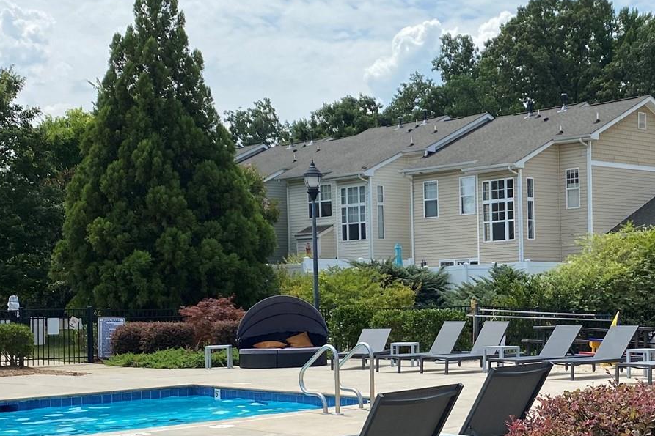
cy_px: 286
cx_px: 556
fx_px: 1128
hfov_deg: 31.3
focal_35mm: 62
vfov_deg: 21.8
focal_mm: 4.25
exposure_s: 1/4274
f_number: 1.8
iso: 32
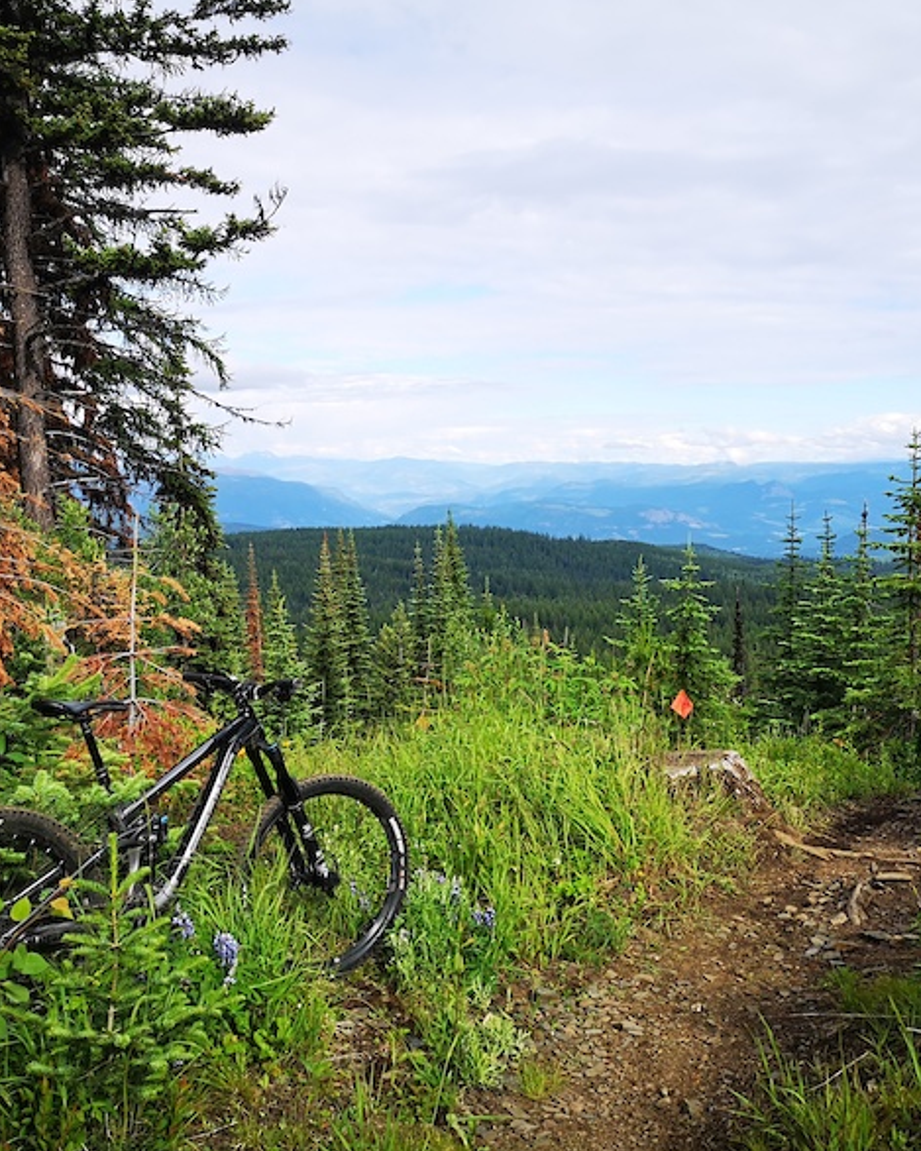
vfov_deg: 50.3
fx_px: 1226
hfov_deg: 41.1
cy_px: 581
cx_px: 532
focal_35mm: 36
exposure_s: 1/1131
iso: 50
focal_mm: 3.95
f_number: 1.8
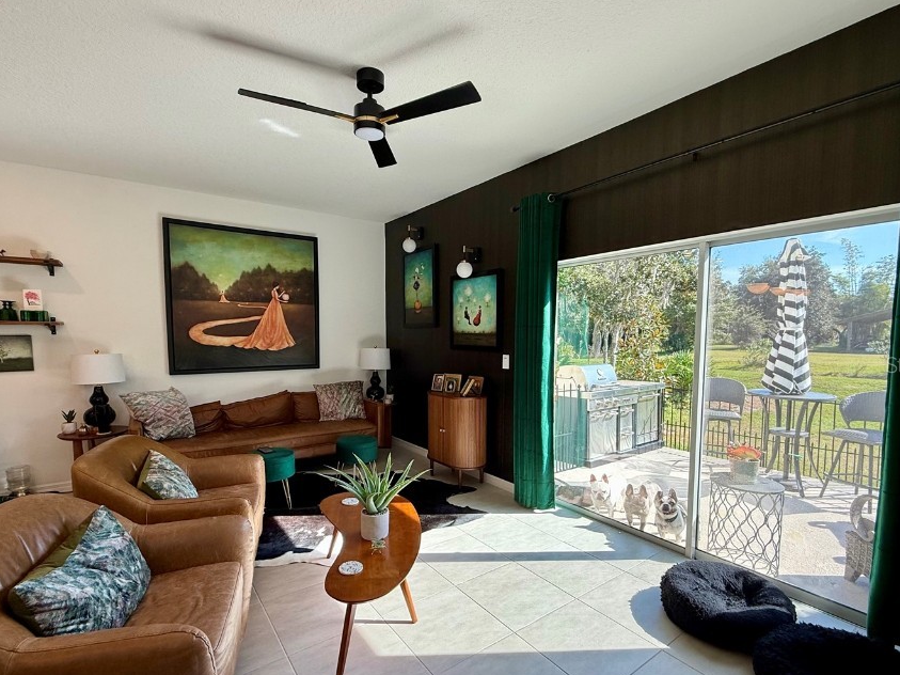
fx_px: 442
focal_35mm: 17
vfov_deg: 74.6
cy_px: 364
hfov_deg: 91.0
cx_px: 440
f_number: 2.2
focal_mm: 2.22
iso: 64
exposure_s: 1/152
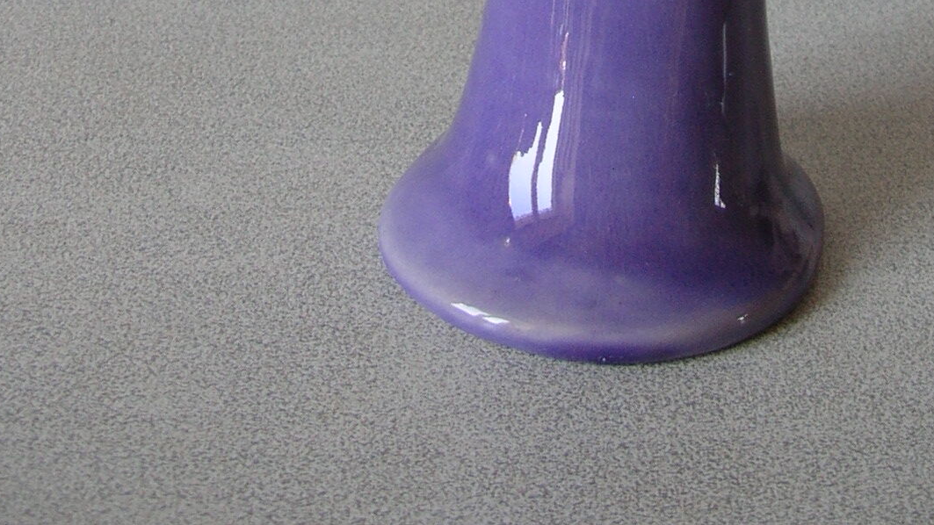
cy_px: -436
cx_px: 645
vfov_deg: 13.2
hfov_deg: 25.7
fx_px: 2031
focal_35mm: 82
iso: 50
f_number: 2.8
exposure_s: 1/31.5
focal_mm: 5.8
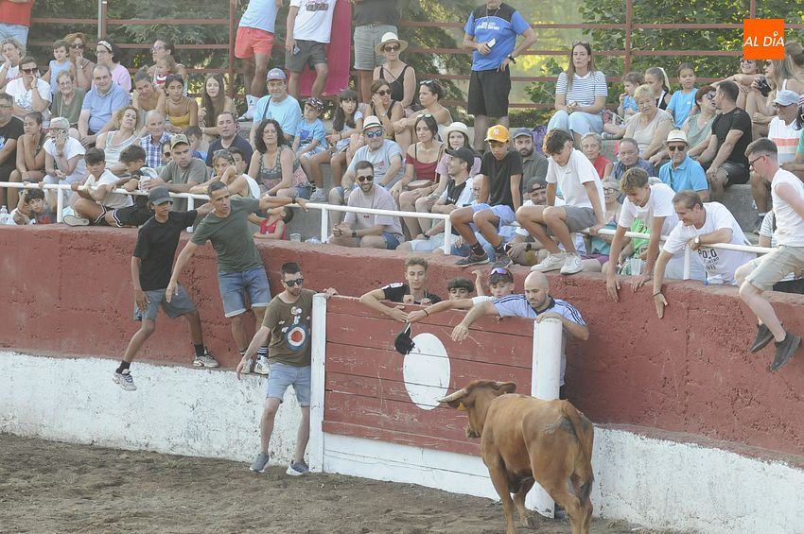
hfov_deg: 12.2
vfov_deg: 8.2
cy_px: 267
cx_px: 402
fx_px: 3748
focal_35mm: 168
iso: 1000
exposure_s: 1/320
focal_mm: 112
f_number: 4.5
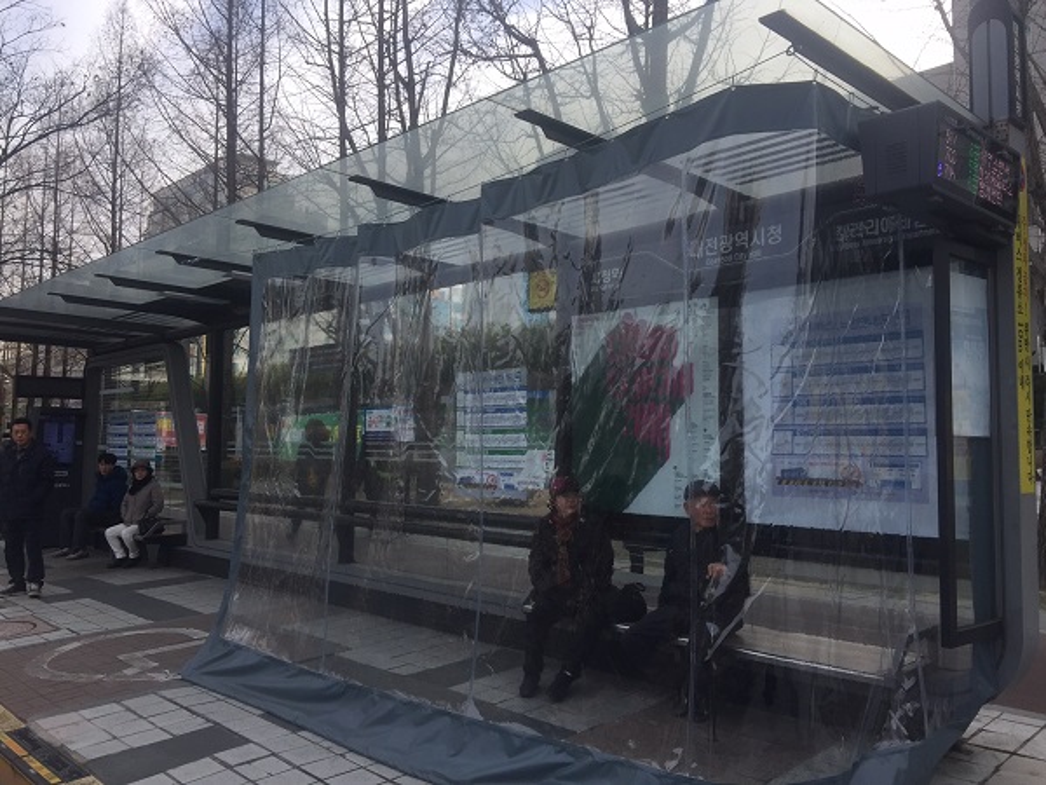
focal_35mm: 29
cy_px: 392
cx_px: 523
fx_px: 876
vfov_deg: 48.2
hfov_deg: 61.7
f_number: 2.2
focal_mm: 4.15
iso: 32
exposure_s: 1/989
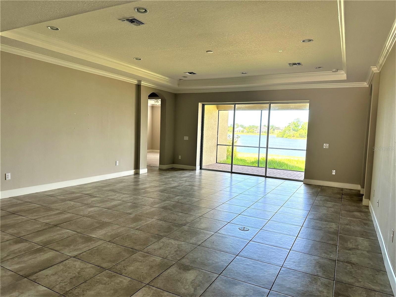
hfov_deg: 71.6
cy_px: 148
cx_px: 198
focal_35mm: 24
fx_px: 275
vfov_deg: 56.8
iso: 100
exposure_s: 1/123
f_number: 1.78
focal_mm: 6.86
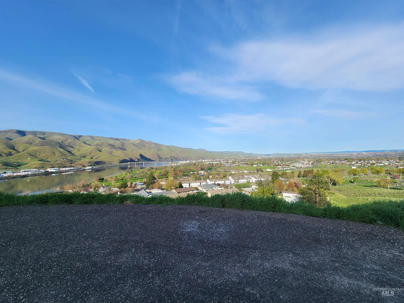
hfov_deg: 106.2
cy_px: 152
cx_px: 202
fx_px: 152
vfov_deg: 89.9
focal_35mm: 13
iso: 50
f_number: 2.2
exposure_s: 1/1314
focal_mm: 2.2
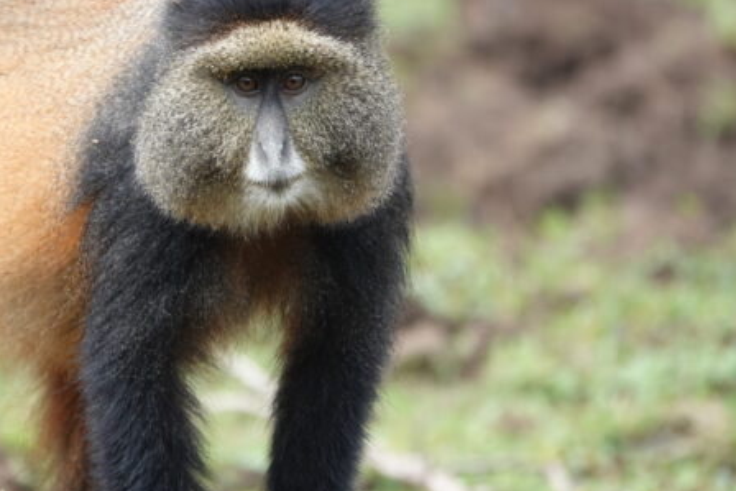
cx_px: 269
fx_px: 16421
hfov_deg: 2.6
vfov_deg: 1.7
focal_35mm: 803
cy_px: 184
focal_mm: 220
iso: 200
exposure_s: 1/250
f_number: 4
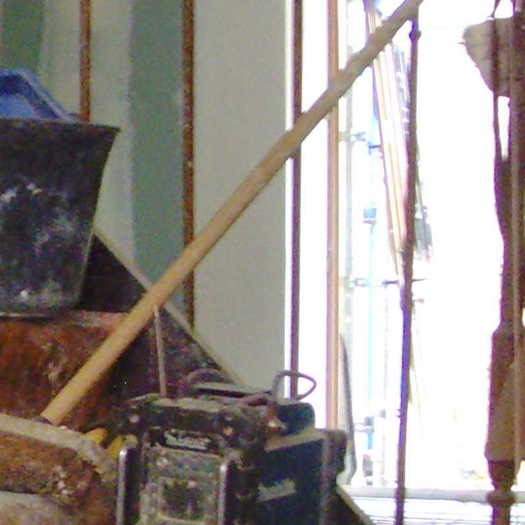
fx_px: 2213
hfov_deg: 12.9
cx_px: -237
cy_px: 429
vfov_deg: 13.5
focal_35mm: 129
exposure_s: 1/4
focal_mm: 6.6
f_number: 3.5
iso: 200
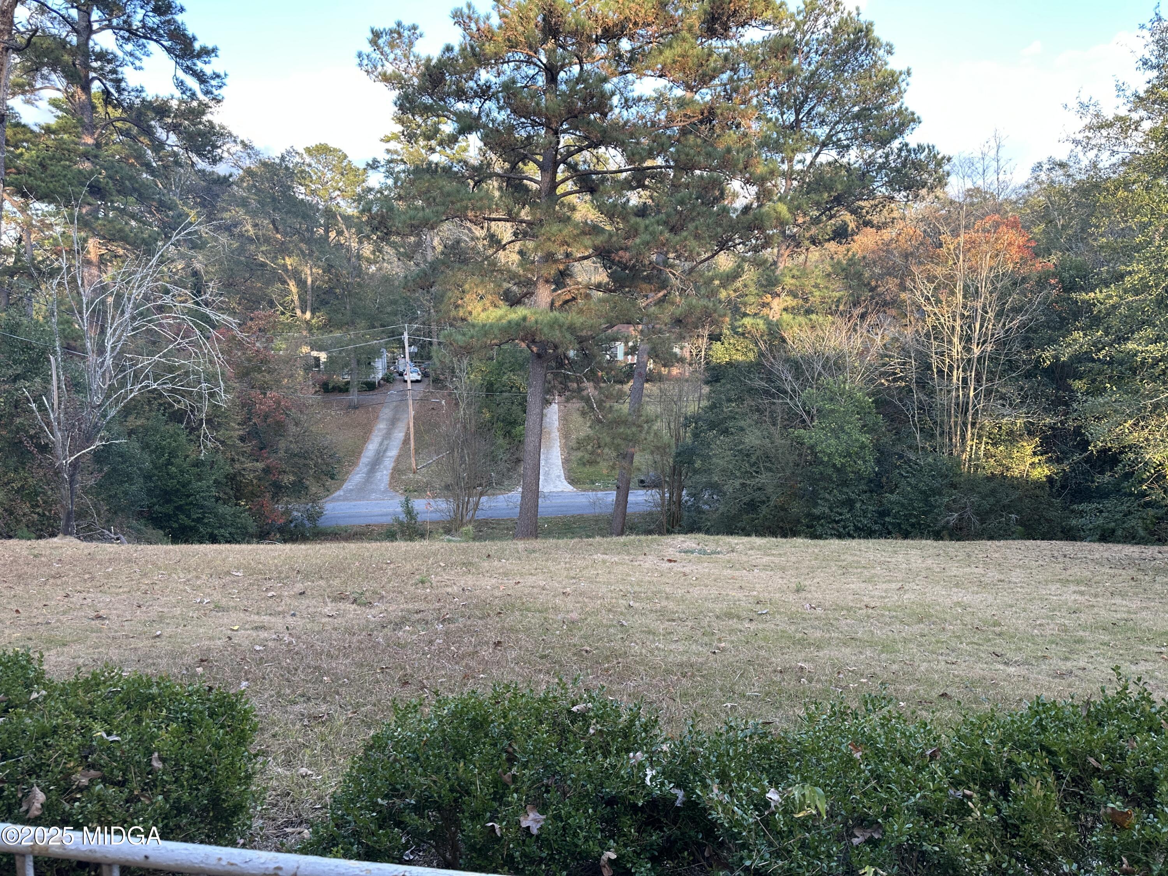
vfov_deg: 56.8
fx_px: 810
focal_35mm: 24
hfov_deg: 71.6
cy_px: 438
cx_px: 584
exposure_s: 1/121
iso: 64
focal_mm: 6.86
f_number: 1.78
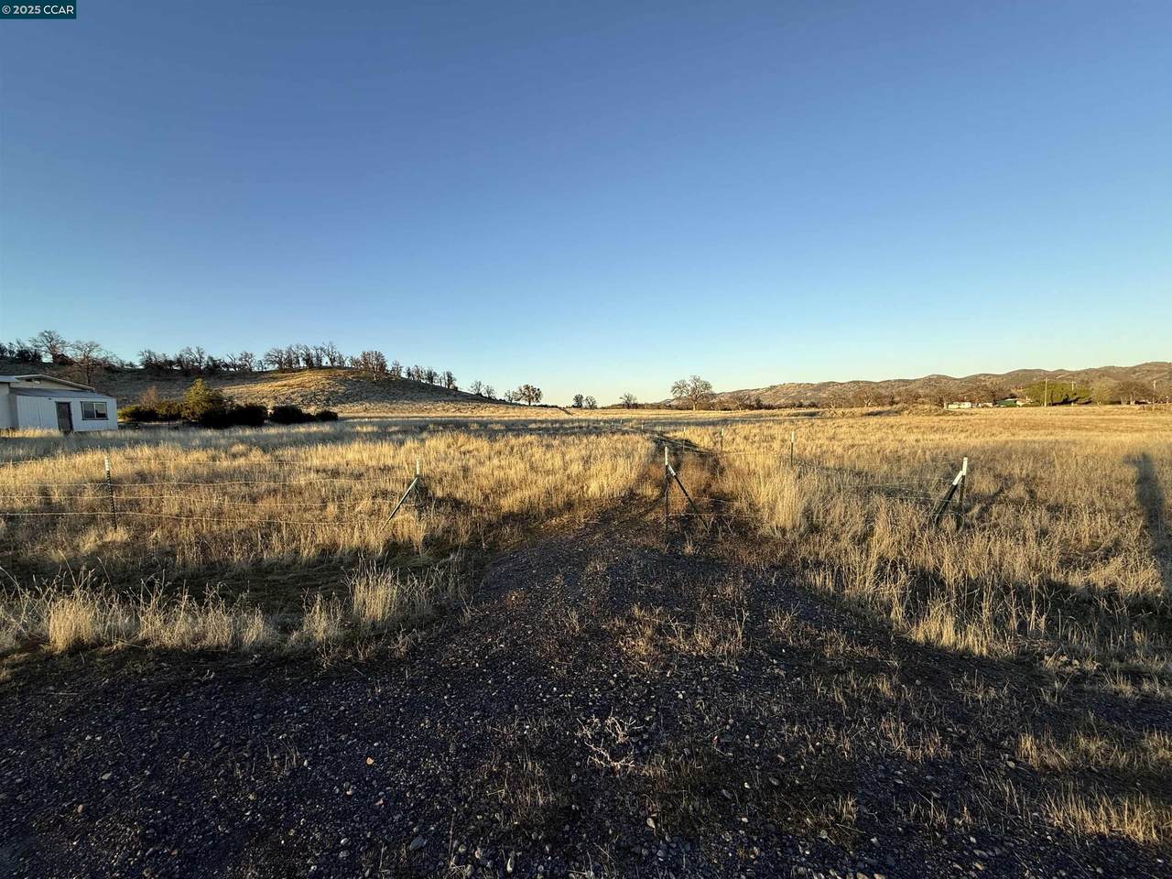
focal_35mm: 14
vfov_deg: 85.7
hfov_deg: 102.1
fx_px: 474
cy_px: 440
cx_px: 586
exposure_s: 1/853
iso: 50
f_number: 2.2
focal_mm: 2.22
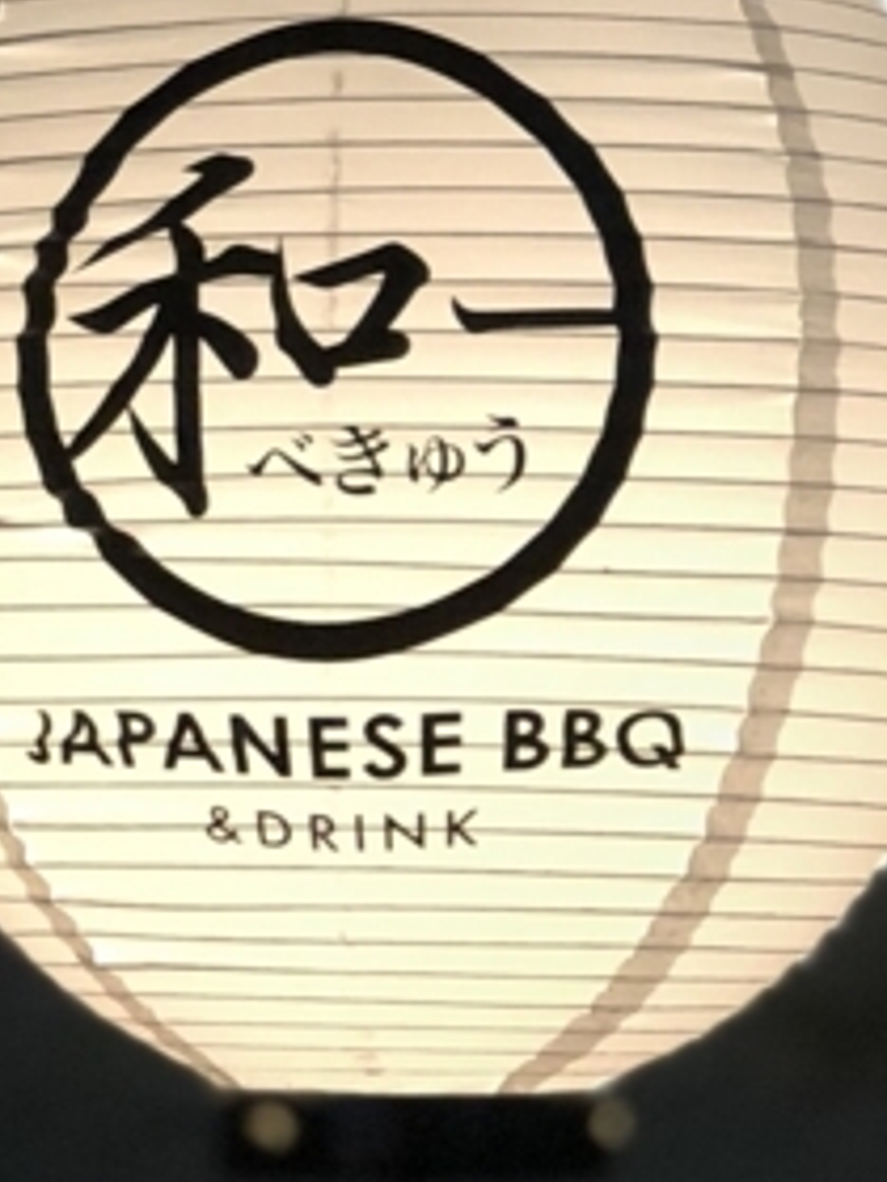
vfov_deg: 10.3
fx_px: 6491
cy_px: -17
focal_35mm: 190
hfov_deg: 7.8
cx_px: -84
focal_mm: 6
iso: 160
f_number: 2.4
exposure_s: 1/11
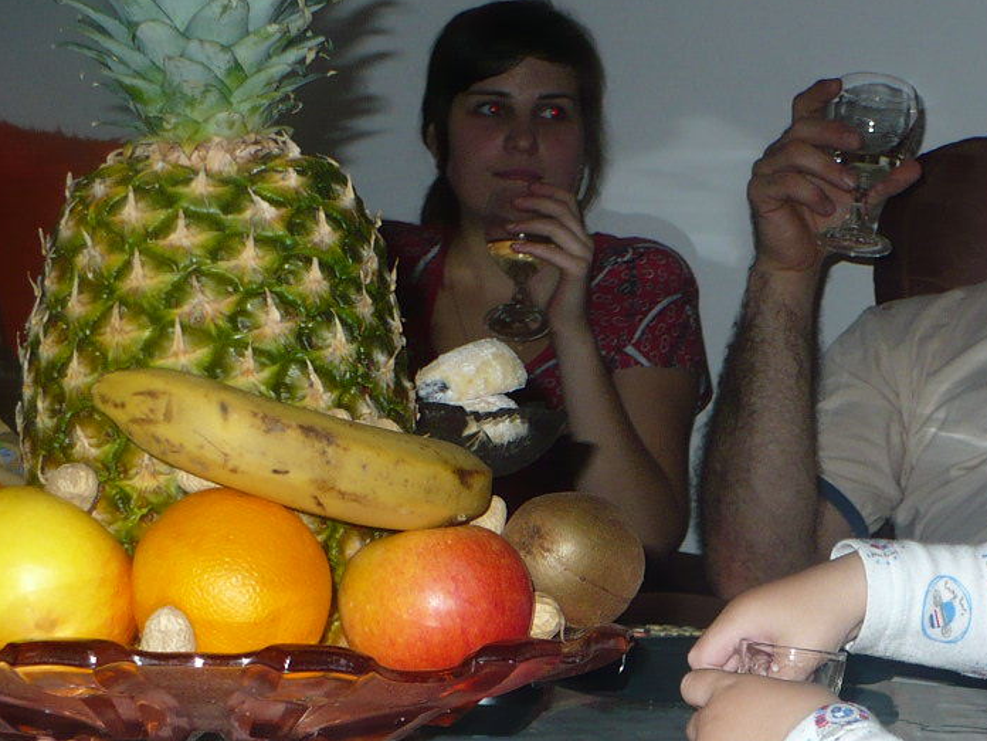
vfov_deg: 17.2
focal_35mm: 85
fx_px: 2424
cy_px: 640
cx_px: 1031
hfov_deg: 22.0
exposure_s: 1/30
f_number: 2.8
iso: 100
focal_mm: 6.1
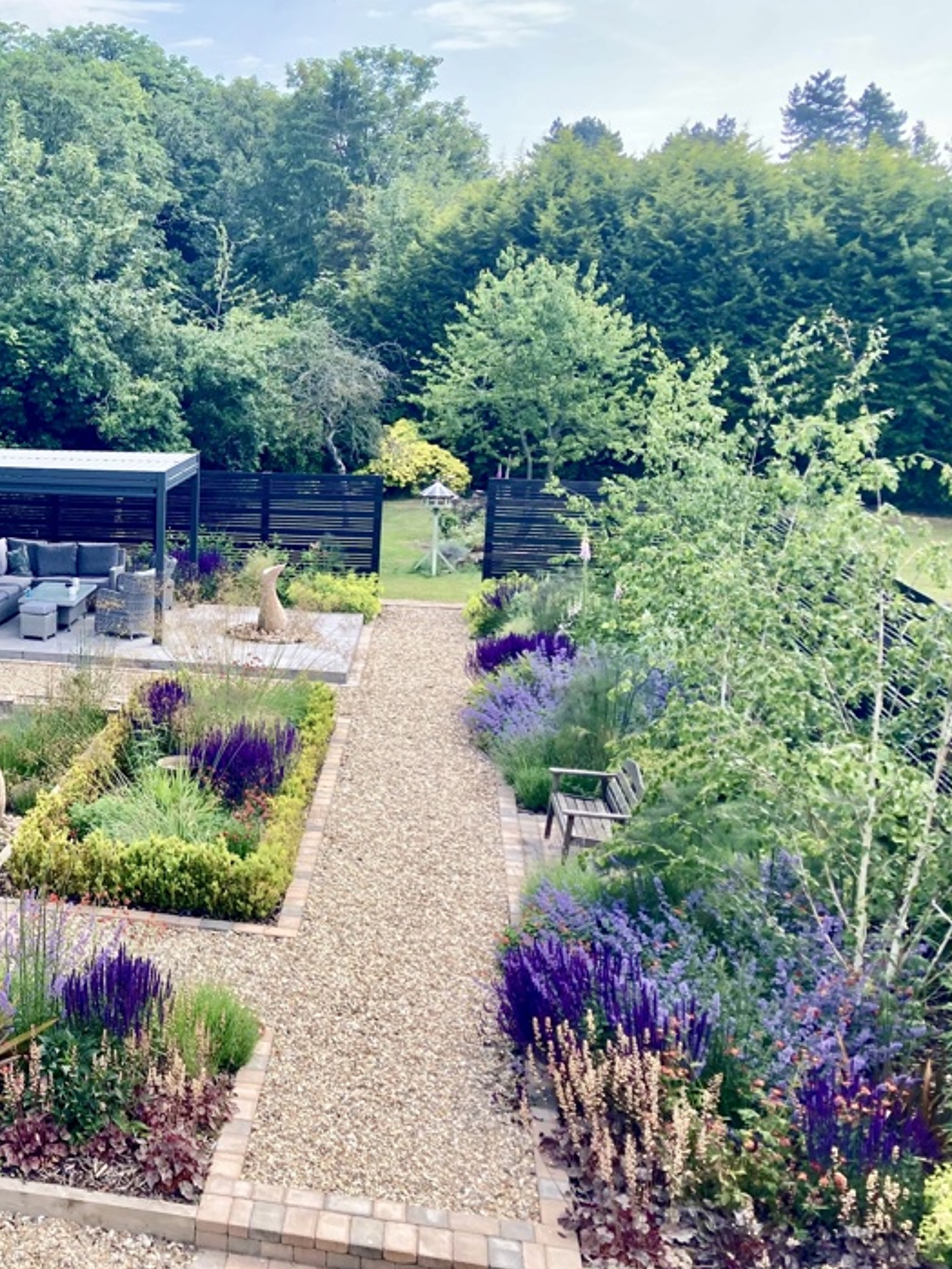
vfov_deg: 45.8
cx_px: 51
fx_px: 1504
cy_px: 599
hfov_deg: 32.9
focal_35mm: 41
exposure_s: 1/762
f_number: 1.8
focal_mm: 3.99
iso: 20
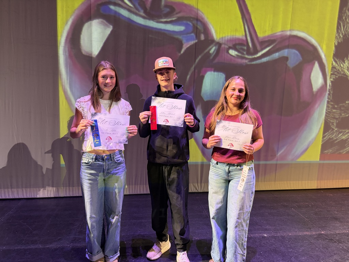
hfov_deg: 67.3
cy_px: 131
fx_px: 262
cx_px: 174
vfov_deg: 53.1
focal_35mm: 26
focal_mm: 5.96
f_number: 1.6
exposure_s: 1/60
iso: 200
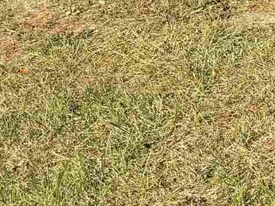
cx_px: 796
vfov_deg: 8.7
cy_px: -298
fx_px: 1215
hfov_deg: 10.0
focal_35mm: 153
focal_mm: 6.76
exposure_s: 1/2611
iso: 80
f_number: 1.78
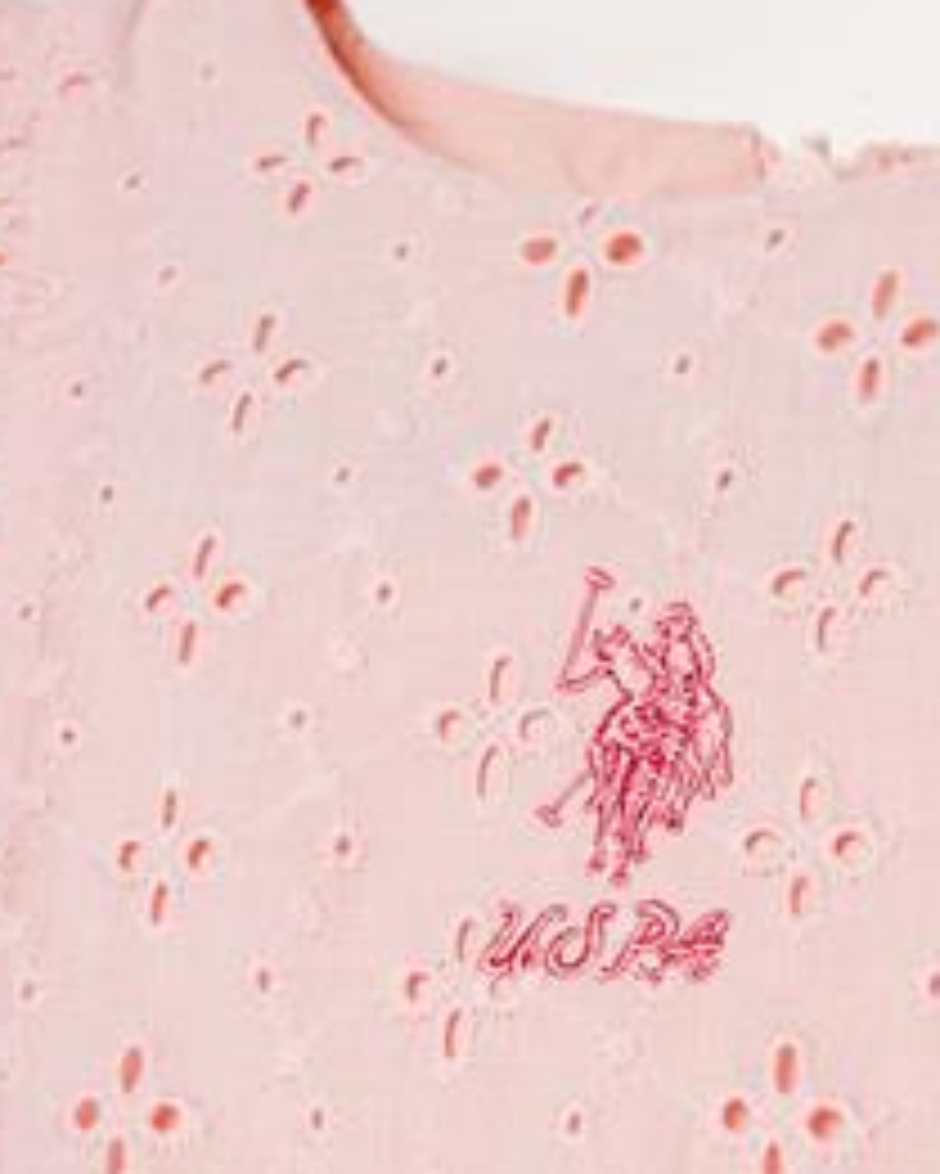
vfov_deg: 19.7
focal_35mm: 97
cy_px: 751
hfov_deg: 15.8
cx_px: 693
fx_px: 3371
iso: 125
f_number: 7.1
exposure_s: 1/160
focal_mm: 30
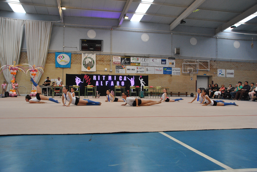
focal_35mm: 33
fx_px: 236
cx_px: 128
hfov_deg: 57.2
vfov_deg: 40.1
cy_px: 86
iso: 800
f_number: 5.6
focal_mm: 22
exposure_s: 1/125
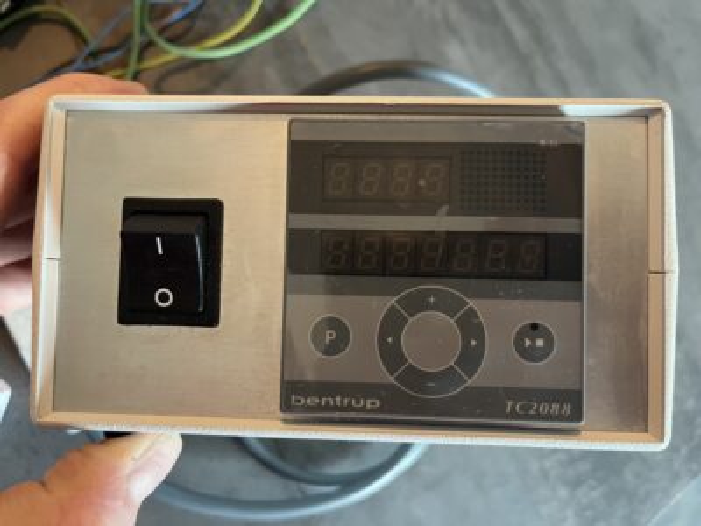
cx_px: 350
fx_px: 527
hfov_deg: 67.3
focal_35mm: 26
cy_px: 263
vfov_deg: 53.1
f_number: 1.6
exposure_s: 1/50
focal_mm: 5.1
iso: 500
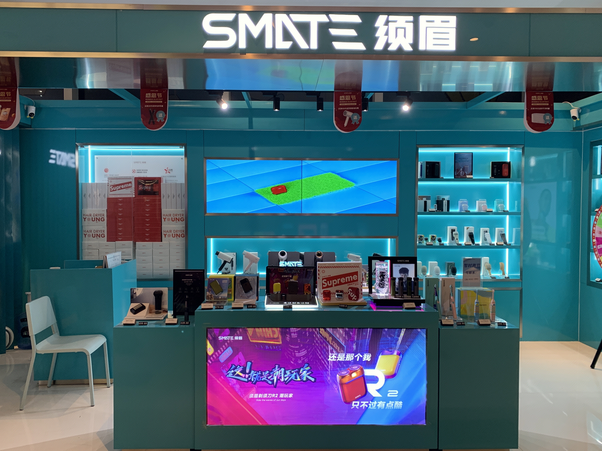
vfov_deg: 48.2
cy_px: 214
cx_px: 299
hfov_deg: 61.7
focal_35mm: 29
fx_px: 504
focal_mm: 4.25
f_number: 1.8
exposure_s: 1/100
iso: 64
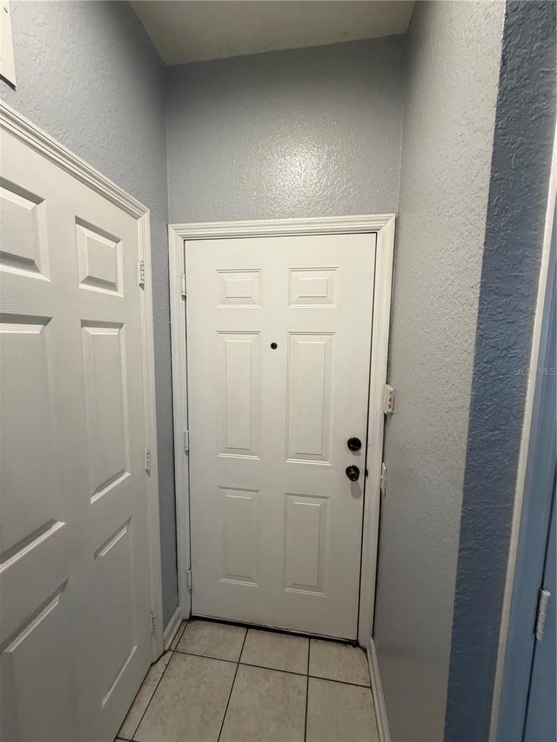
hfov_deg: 85.7
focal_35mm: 14
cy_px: 371
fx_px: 300
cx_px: 278
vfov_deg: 102.1
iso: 250
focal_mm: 2.22
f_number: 2.2
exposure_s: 1/60
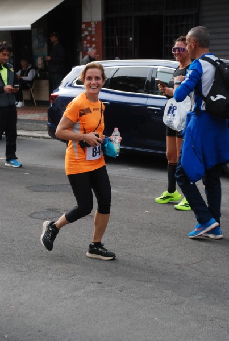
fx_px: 826
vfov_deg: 23.3
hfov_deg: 15.8
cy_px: 170
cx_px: 114
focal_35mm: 87
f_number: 5.3
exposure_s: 1/800
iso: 1000
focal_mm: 58
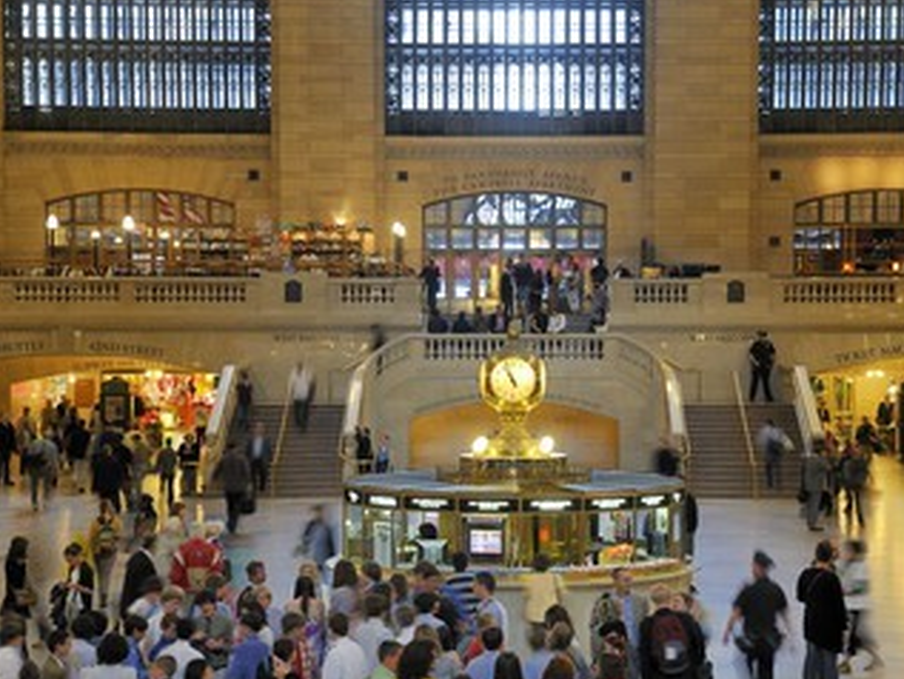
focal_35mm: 79
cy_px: 359
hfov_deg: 24.7
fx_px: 2064
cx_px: 505
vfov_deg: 18.7
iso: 200
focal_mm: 62
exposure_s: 1/2.5
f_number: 7.1
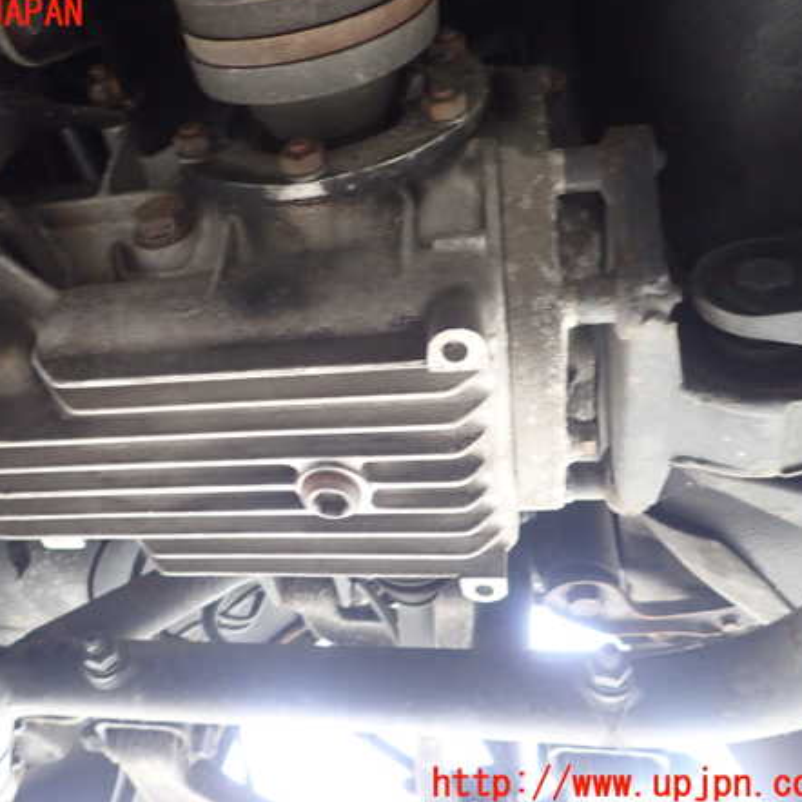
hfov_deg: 53.4
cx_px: 298
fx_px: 786
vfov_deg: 54.0
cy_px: 399
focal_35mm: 30
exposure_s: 1/30
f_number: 2
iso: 640
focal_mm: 4.5
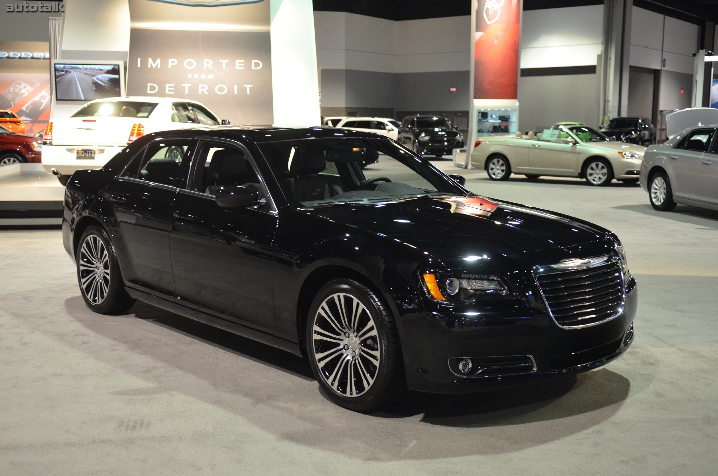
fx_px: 836
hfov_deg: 46.5
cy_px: 238
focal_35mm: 42
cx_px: 359
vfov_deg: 31.8
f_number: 2.8
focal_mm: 28
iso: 1600
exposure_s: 1/30
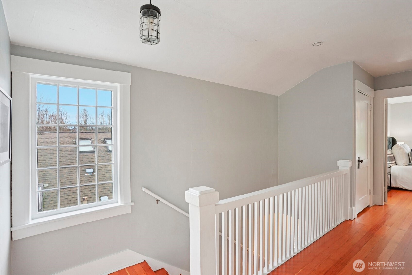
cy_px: 138
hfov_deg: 93.3
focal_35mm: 17
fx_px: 195
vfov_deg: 70.4
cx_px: 206
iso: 400
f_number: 8
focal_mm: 17
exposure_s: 1/15
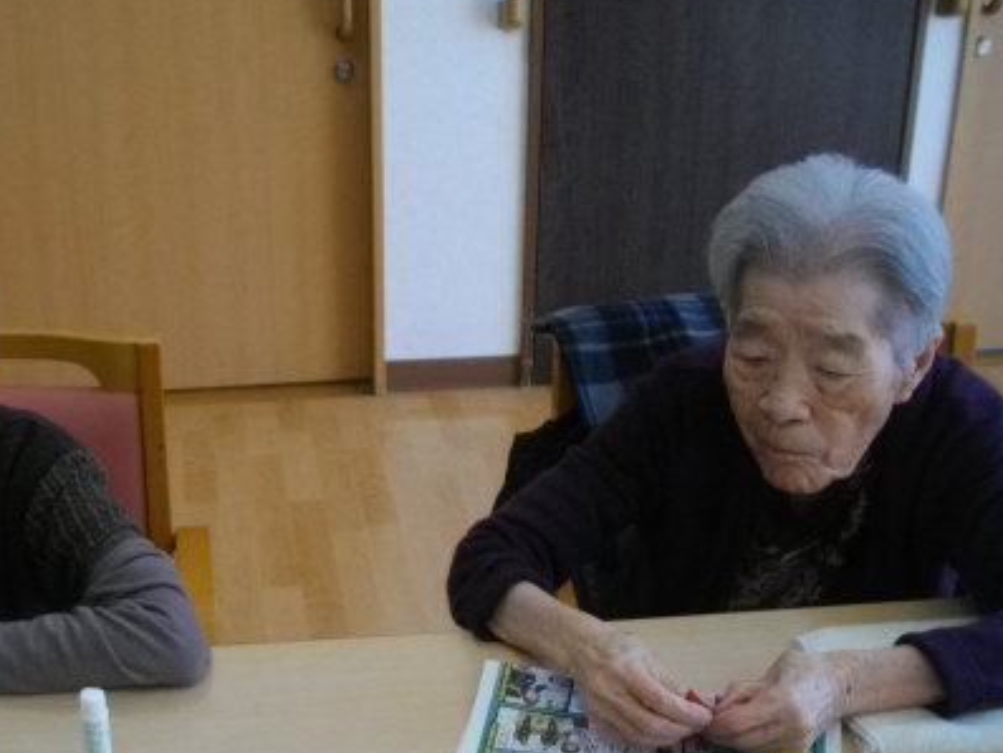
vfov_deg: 28.8
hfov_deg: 37.0
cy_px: 528
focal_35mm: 50
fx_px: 1449
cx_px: 215
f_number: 2.9
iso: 200
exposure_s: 1/125
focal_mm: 5.7
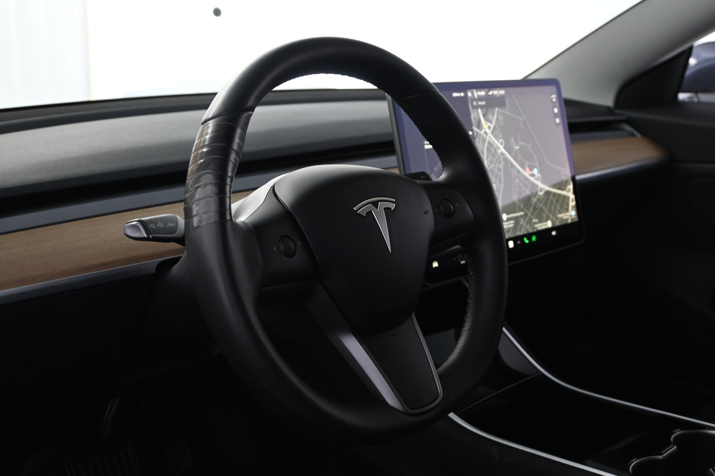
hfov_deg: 45.0
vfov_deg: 30.8
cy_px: 238
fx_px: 864
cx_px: 358
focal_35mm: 44
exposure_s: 1/15
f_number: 4.8
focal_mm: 29
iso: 1600
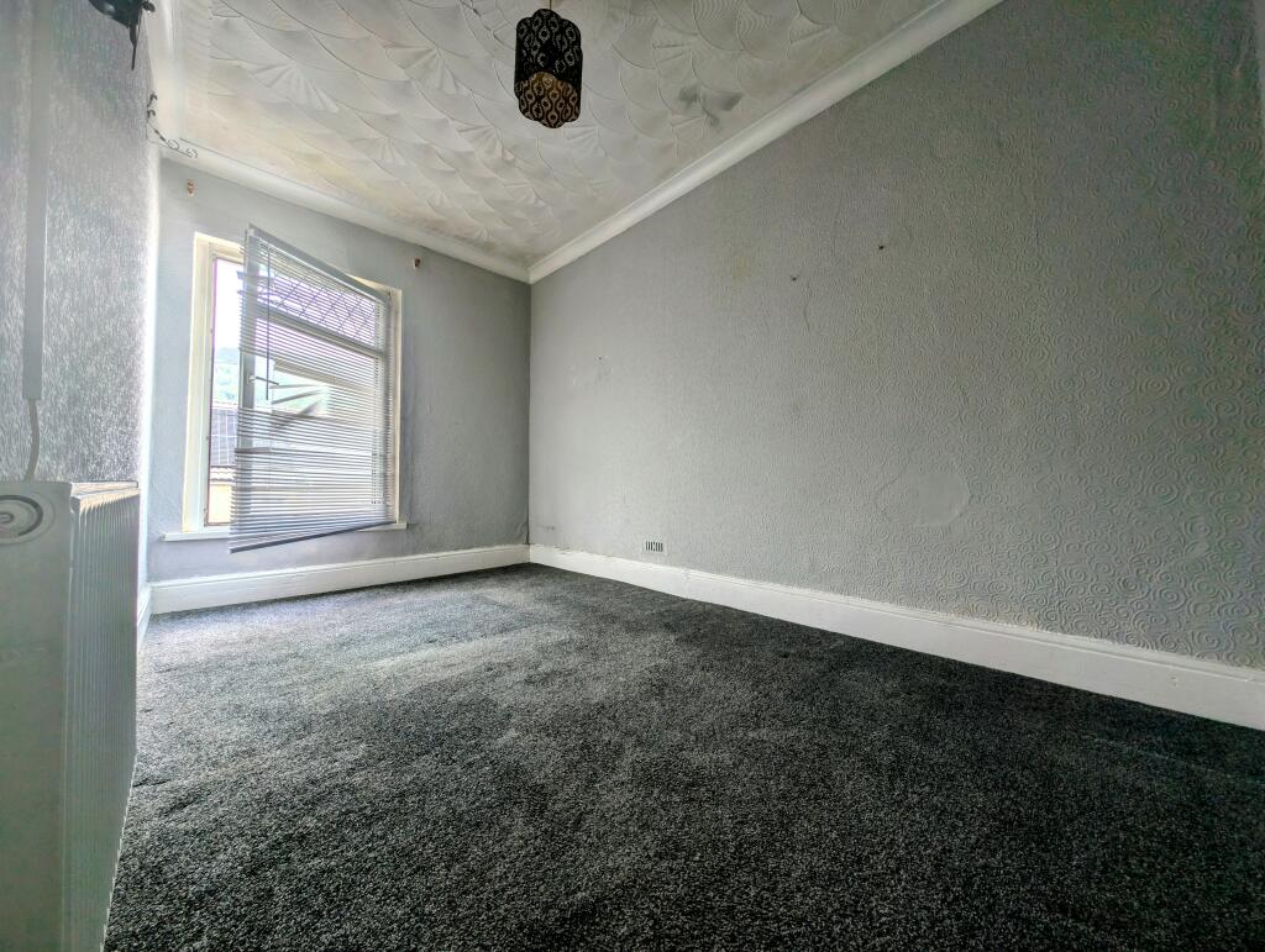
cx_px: 632
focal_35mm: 12
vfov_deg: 94.6
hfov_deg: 110.5
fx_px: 439
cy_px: 476
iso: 32
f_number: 1.95
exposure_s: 1/106
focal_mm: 2.23
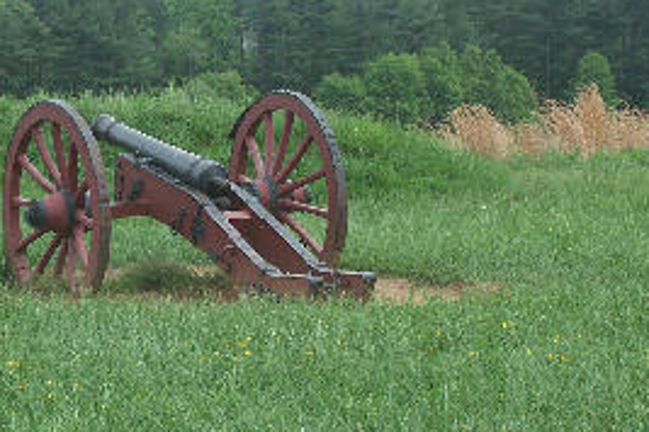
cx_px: 162
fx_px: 2361
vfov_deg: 10.5
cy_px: 211
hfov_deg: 15.6
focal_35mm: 131
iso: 100
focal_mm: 15.59
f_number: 4.5
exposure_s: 1/160
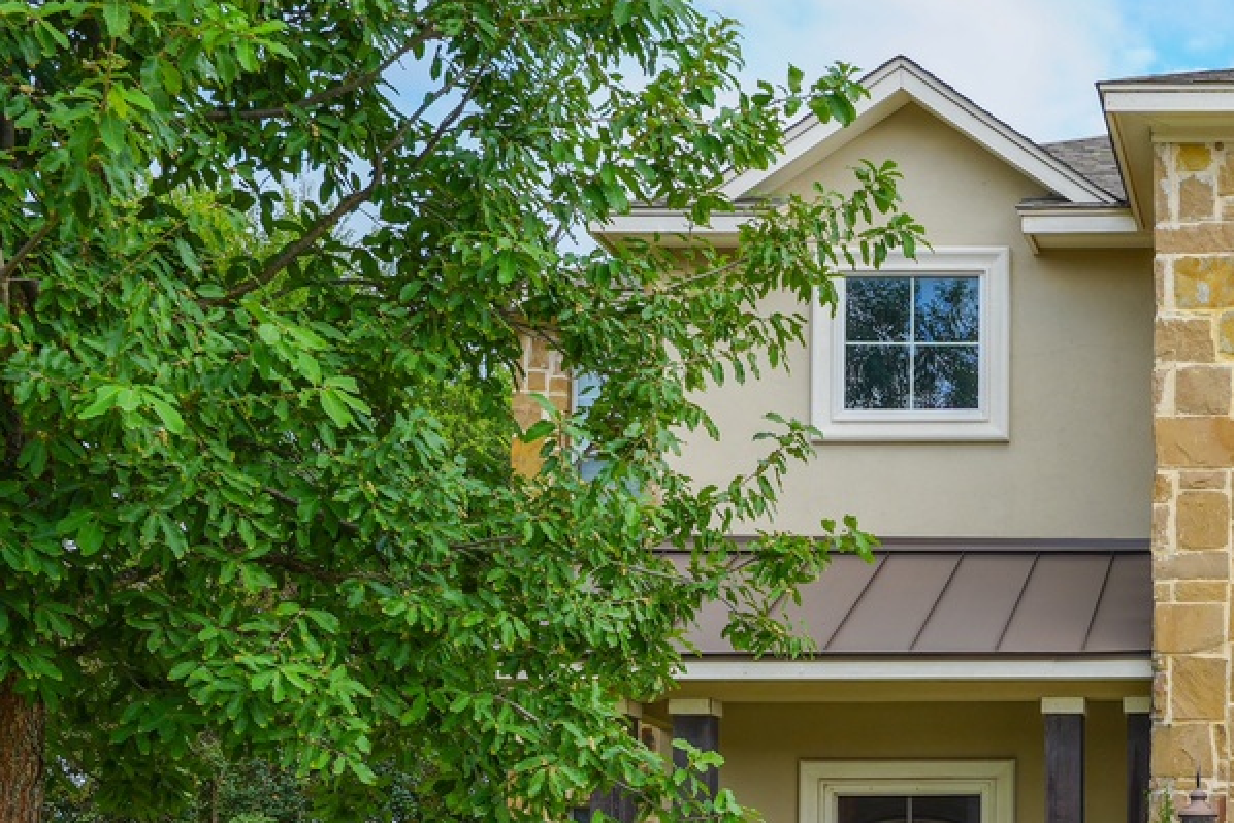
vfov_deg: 20.1
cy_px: 881
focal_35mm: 65
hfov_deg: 28.5
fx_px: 2228
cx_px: 1308
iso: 100
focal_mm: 24
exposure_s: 1/100
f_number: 7.1
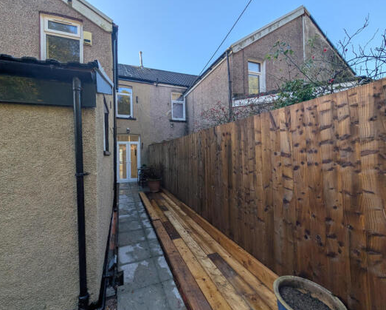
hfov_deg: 104.5
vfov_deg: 92.3
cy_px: 154
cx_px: 175
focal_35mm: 13
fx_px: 149
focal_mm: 2.02
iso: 51
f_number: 1.7
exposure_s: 1/623
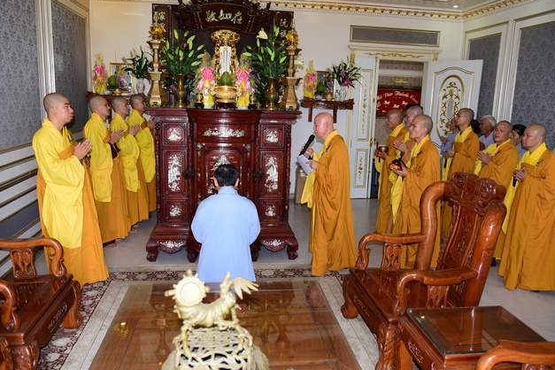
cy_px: 180
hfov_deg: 65.5
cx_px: 281
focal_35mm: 28
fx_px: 432
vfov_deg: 46.4
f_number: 4
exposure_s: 1/60
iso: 320
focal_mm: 27
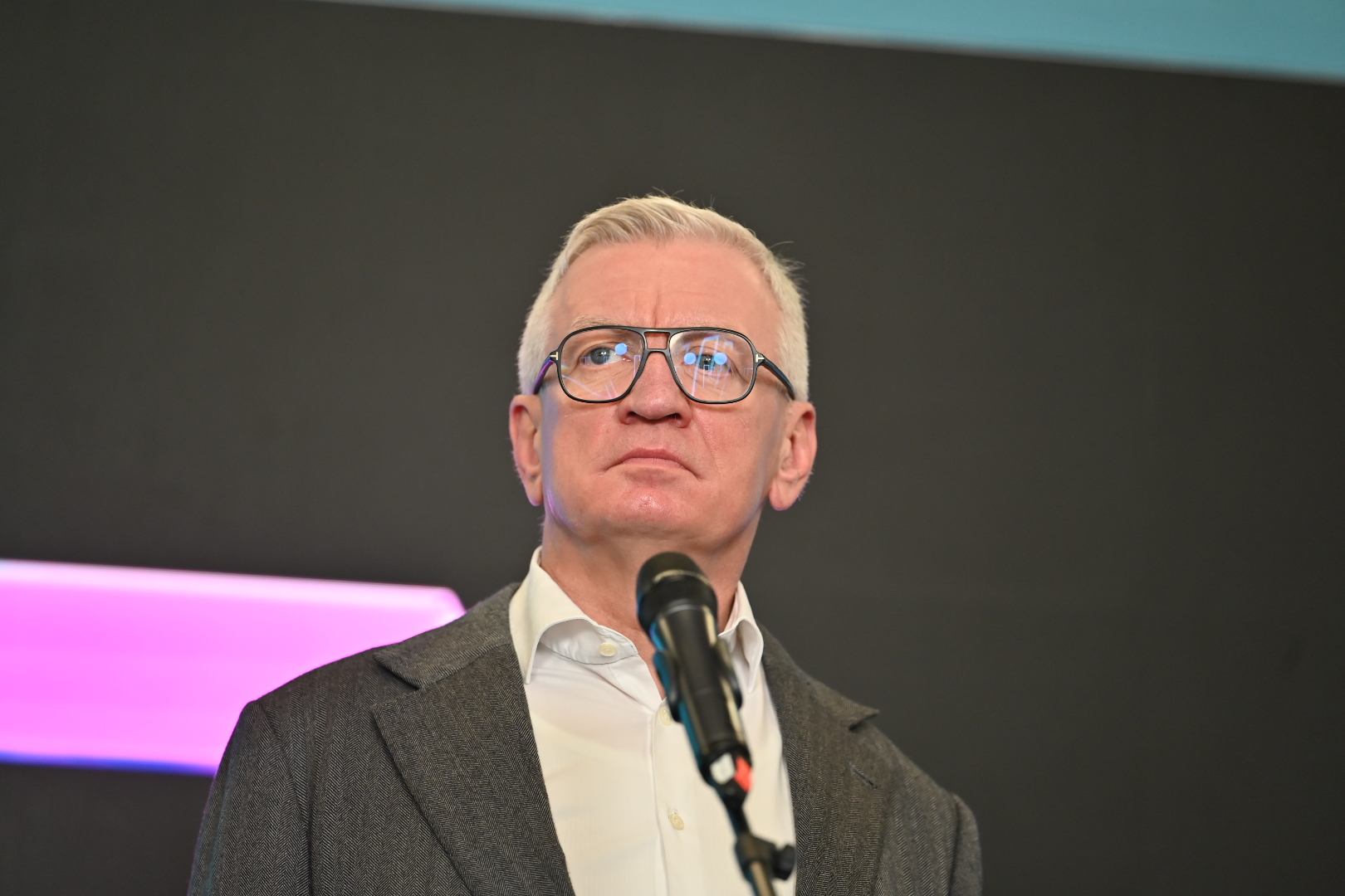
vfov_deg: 7.6
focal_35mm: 180
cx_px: 672
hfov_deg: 11.4
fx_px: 6724
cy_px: 448
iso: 900
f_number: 2.8
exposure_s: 1/200
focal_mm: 180
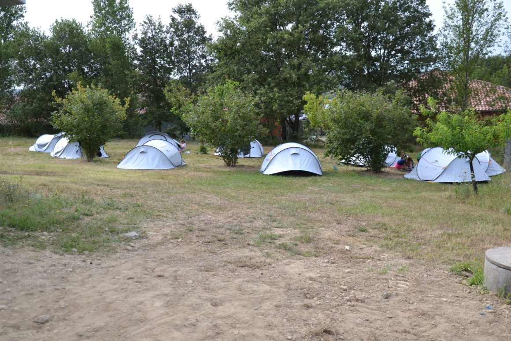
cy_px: 170
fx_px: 596
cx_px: 256
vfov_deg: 31.9
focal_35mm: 42
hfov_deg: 46.4
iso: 400
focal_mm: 28
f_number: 4.5
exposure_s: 1/1000
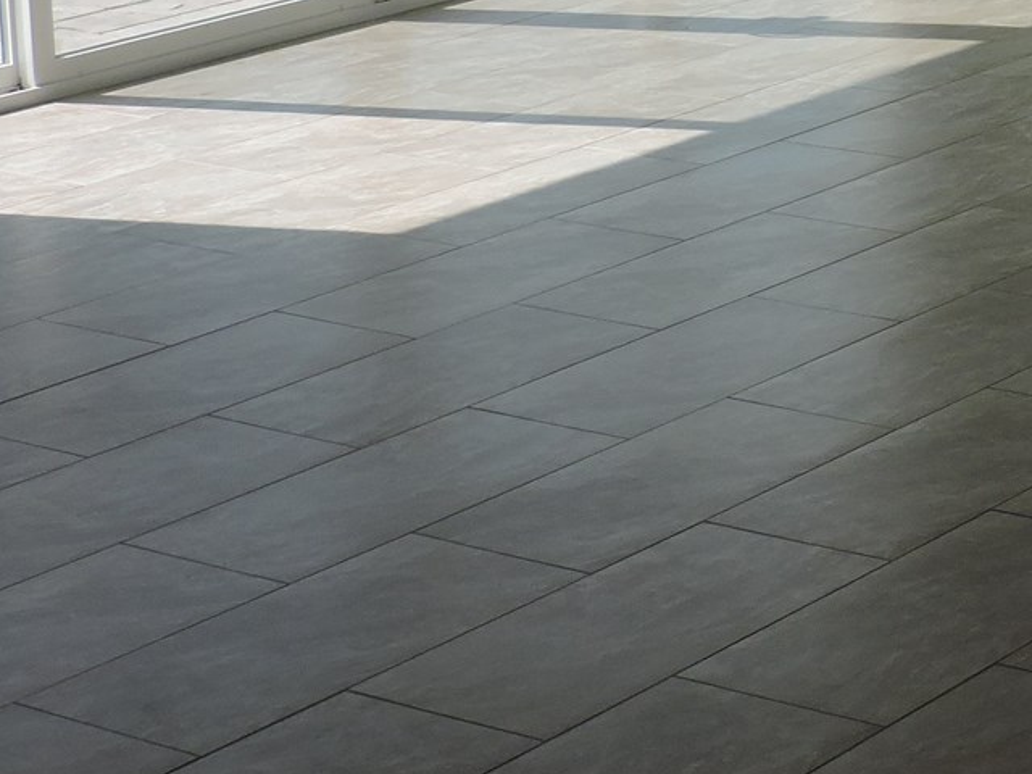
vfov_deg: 12.7
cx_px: 1419
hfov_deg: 16.4
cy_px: -293
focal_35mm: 112
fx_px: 3339
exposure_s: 1/500
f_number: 3.3
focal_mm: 6.2
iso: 100
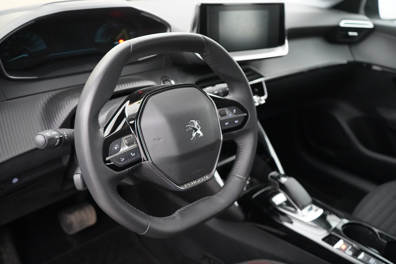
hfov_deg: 58.7
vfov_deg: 41.1
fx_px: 352
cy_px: 132
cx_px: 198
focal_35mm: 32
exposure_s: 1/80
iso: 12800
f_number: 4
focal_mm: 32
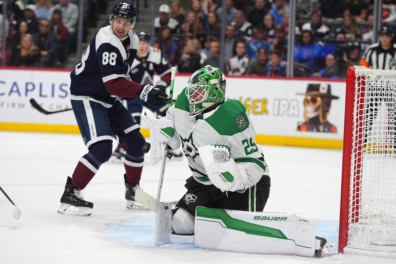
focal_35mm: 135
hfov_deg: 15.2
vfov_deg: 10.2
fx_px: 1485
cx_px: 198
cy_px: 132
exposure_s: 1/2000
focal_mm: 135
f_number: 3.5
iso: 2500
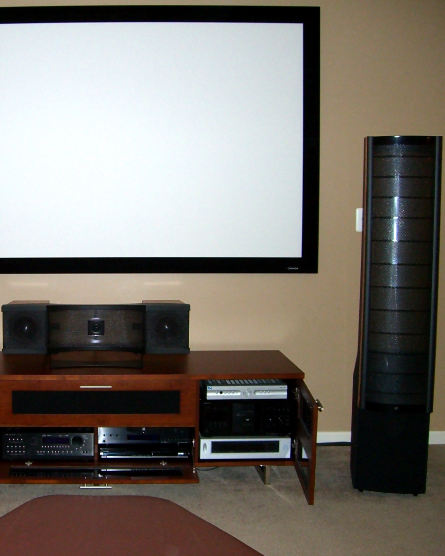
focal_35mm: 50
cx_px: 77
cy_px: 276
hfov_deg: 29.4
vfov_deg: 37.3
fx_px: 823
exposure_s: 1/60
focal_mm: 6.2
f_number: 2.7
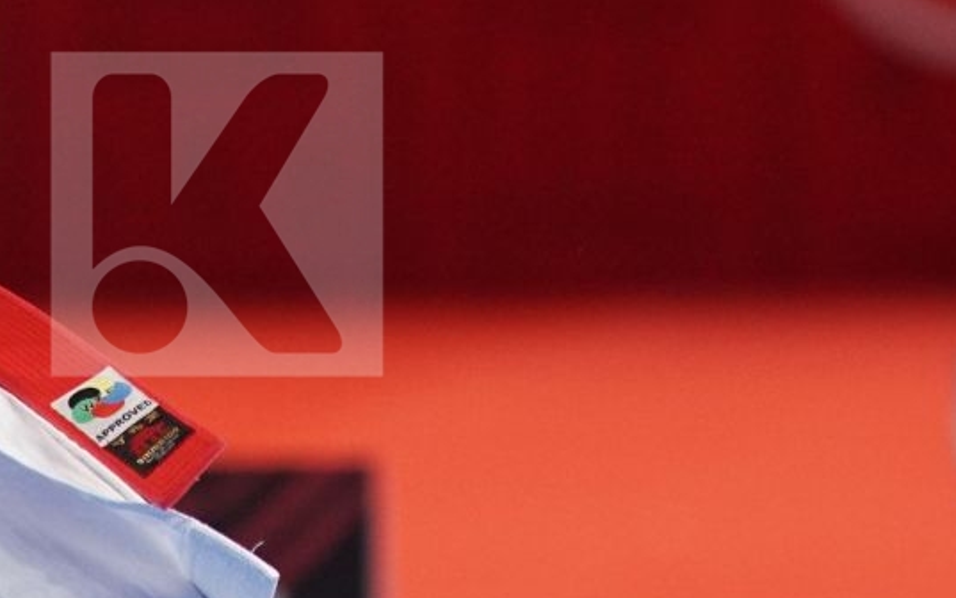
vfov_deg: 1.3
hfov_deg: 2.1
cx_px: 217
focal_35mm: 1024
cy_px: -418
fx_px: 26688
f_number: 3.2
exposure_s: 1/400
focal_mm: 200
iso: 800
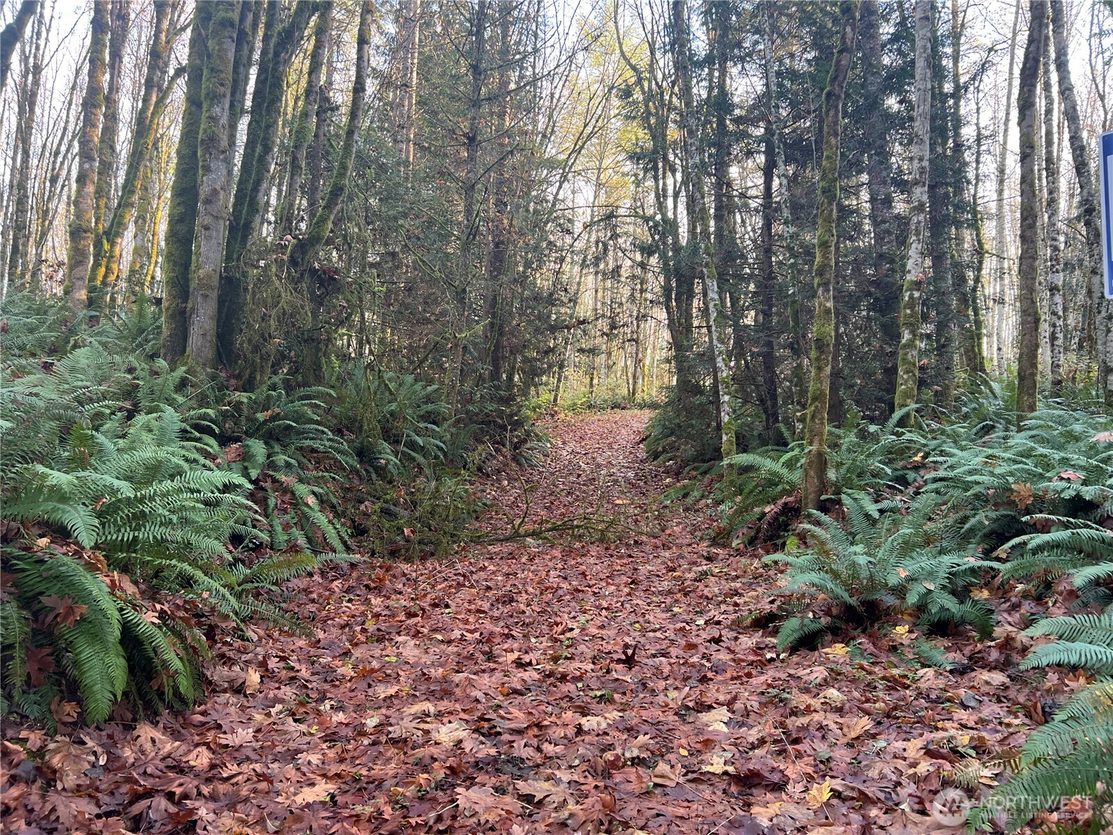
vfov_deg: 53.1
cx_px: 556
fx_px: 836
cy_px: 418
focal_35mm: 26
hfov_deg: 67.3
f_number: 1.5
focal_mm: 5.7
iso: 125
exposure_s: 1/121
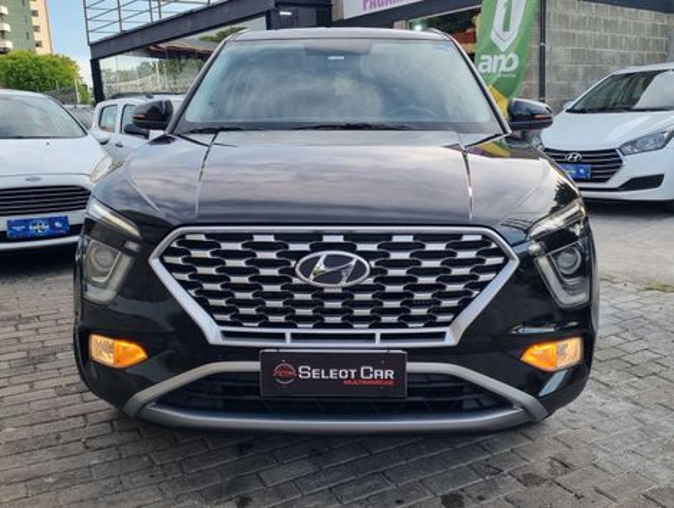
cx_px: 337
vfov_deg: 53.2
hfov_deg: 67.2
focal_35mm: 26
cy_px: 254
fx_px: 507
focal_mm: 5.4
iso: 50
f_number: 1.8
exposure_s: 1/503
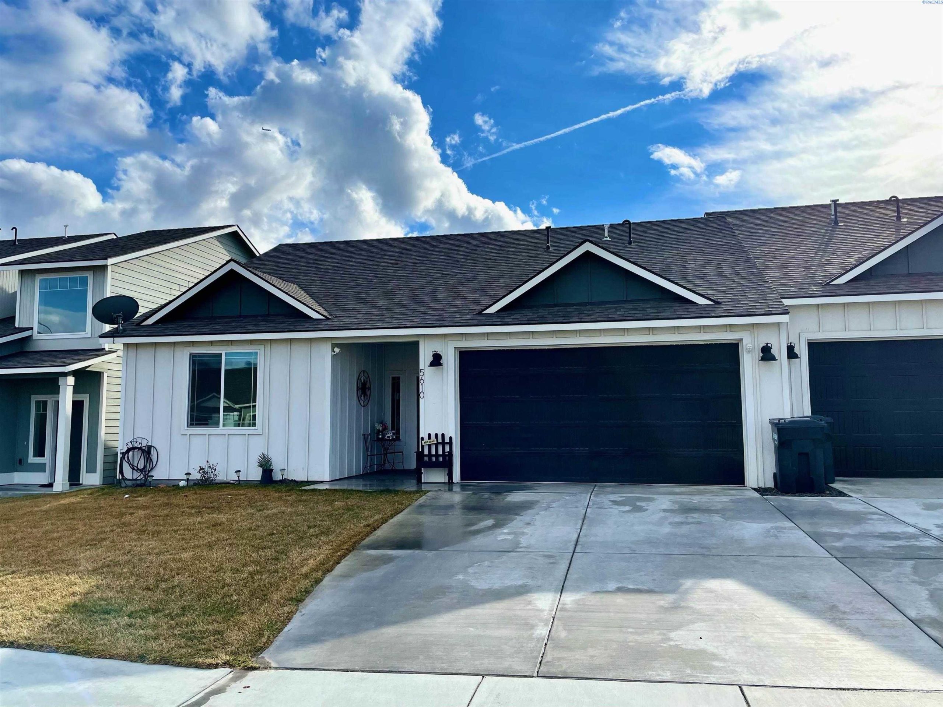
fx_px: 708
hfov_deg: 67.3
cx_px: 472
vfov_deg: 53.1
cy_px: 354
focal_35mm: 26
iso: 32
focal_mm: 4.2
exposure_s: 1/4831
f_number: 1.6
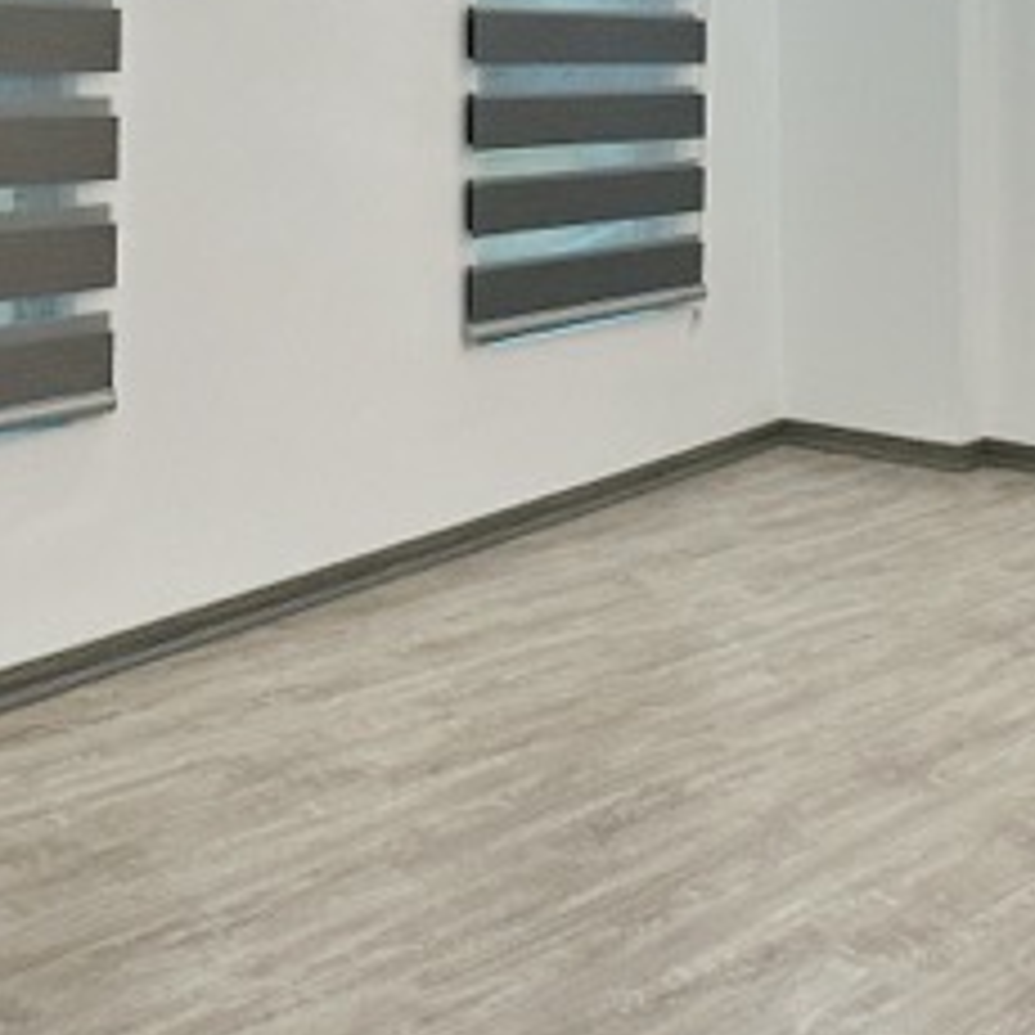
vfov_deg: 29.1
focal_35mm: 55
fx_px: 1861
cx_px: 711
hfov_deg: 30.8
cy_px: 4
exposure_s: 1/100
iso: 100
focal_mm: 2.22
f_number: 2.2
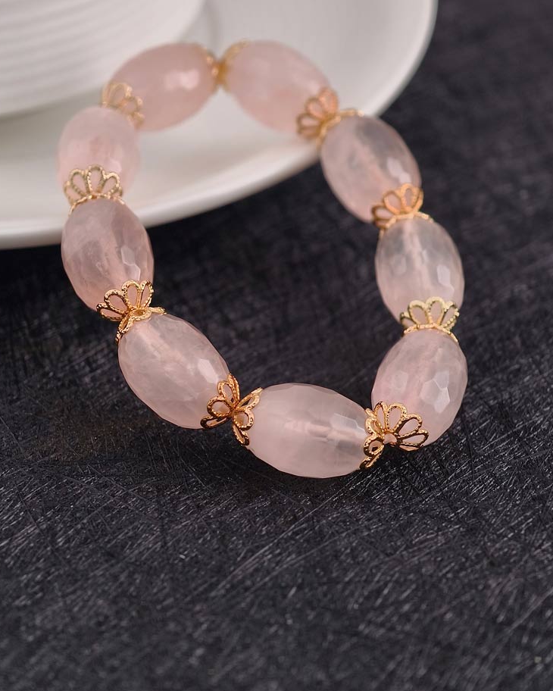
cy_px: 278
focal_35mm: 105
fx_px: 2147
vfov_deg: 18.3
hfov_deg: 14.7
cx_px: 257
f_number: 2.67
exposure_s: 1/160
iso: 125
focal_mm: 22.48
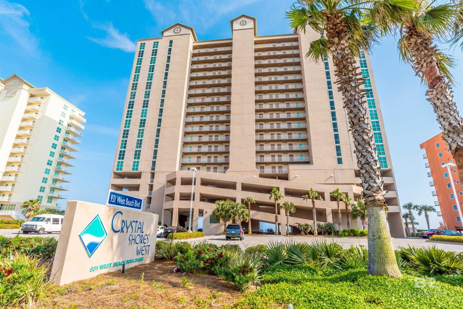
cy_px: 154
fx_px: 232
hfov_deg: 90.0
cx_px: 232
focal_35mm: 18
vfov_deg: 67.4
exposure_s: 1/200
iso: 100
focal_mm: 18
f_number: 14
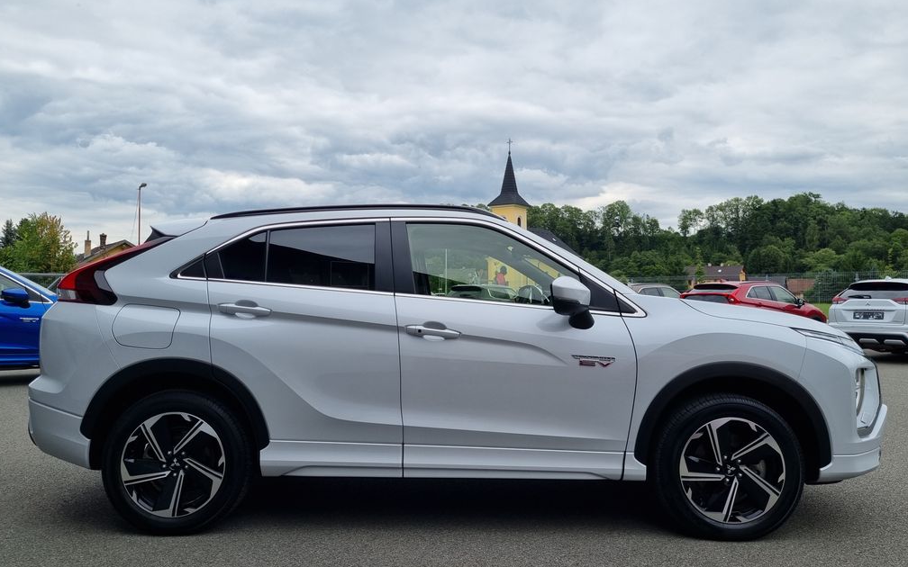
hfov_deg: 66.5
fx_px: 693
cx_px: 454
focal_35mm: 28
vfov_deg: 44.5
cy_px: 269
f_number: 1.8
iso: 50
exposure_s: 1/2762
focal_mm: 5.4
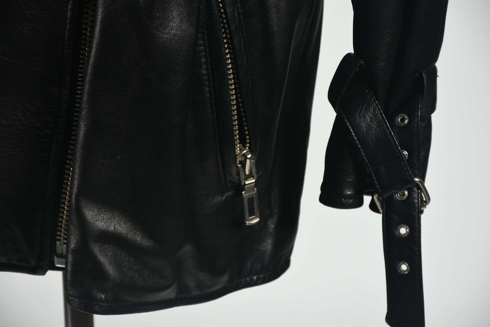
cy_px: 164
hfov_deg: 9.8
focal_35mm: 210
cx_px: 245
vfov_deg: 6.6
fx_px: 2860
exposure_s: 1/125
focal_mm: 140
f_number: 9
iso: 200
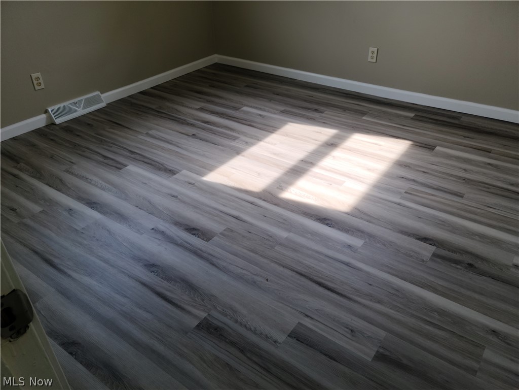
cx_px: 260
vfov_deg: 49.7
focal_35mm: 28
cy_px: 195
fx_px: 420
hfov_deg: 63.4
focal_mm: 5.9
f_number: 2
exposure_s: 1/120
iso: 50
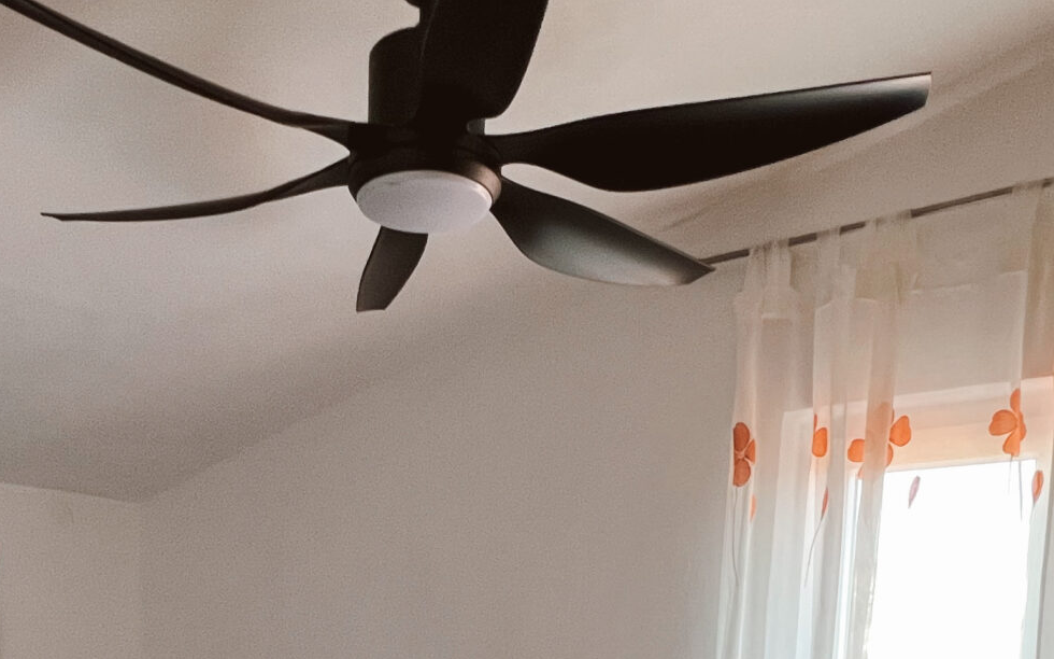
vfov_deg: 29.9
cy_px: 800
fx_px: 1034
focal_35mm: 36
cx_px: 409
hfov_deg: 53.5
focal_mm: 1.57
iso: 200
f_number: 1.8
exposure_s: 1/100
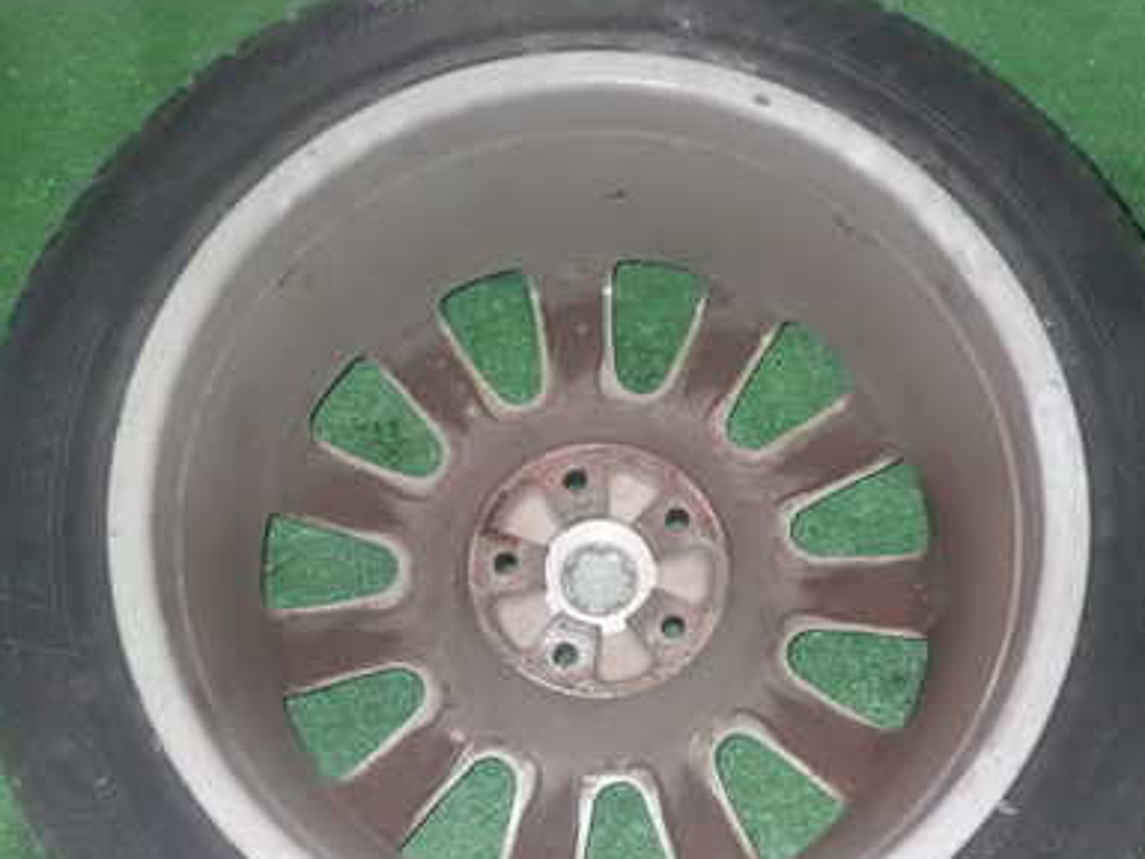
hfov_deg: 38.2
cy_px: 540
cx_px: 605
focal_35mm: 50
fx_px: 1654
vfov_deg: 29.0
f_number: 7.1
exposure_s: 1/30
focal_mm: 5.79
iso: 1600
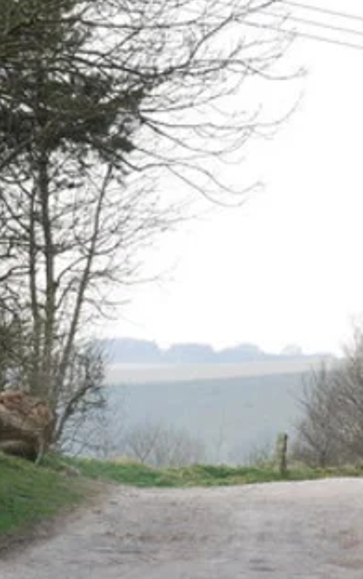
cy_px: 389
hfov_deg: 6.4
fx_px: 3237
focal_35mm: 205
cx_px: 101
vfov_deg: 10.2
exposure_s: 1/125
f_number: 9
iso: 200
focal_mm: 56
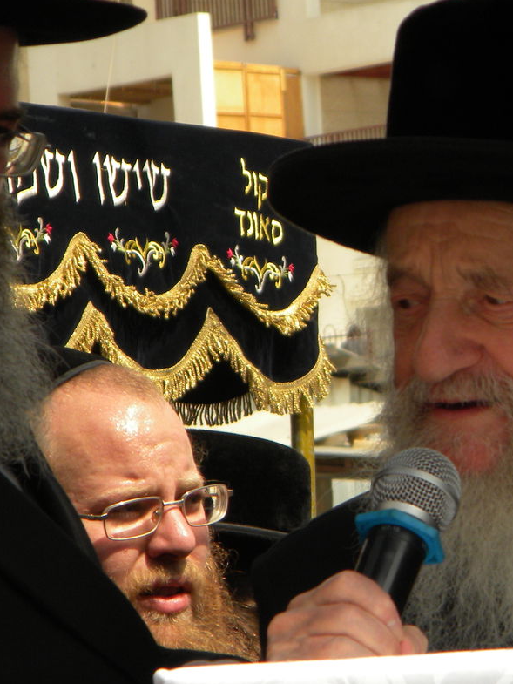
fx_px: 5215
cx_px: 509
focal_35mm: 264
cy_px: 392
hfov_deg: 5.6
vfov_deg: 7.5
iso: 92
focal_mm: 26.8
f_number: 5
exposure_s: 1/583
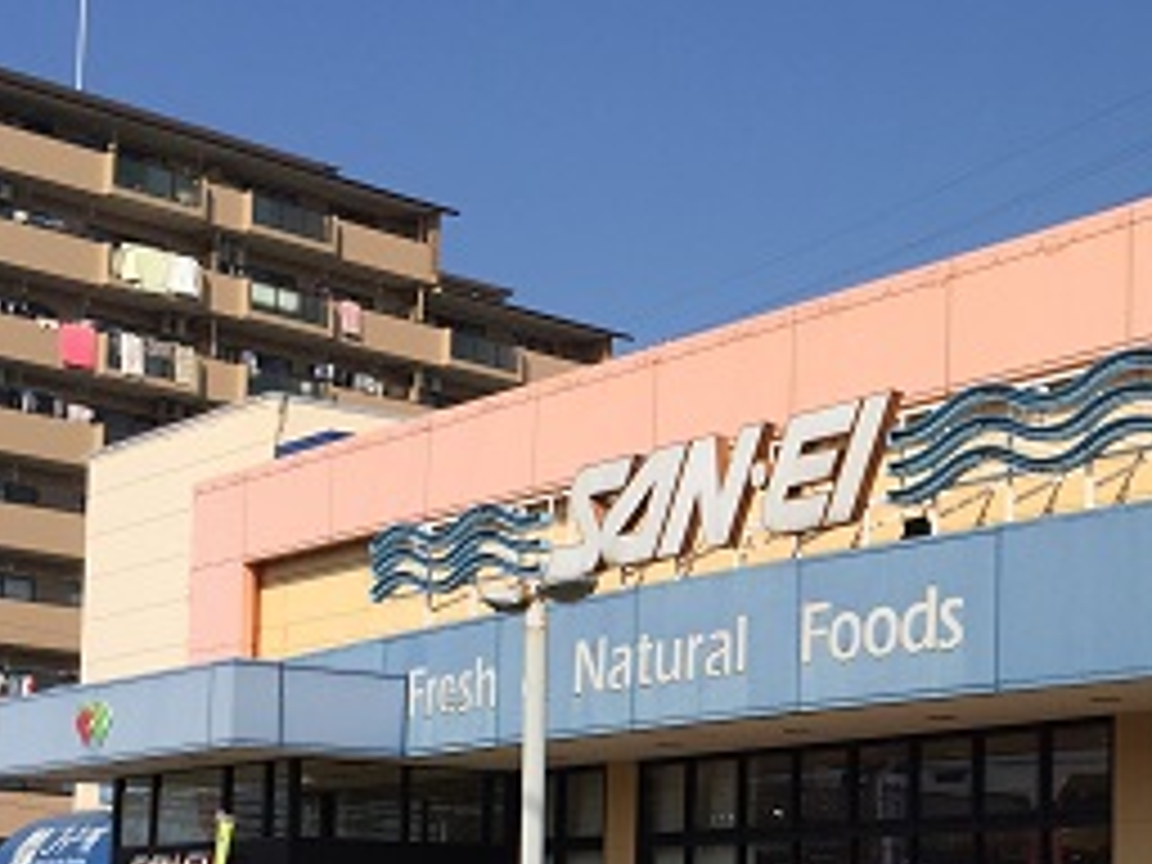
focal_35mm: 74
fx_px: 2463
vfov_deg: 19.5
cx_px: 1145
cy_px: 796
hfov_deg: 25.1
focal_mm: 4.15
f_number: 2.2
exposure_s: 1/3049
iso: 32
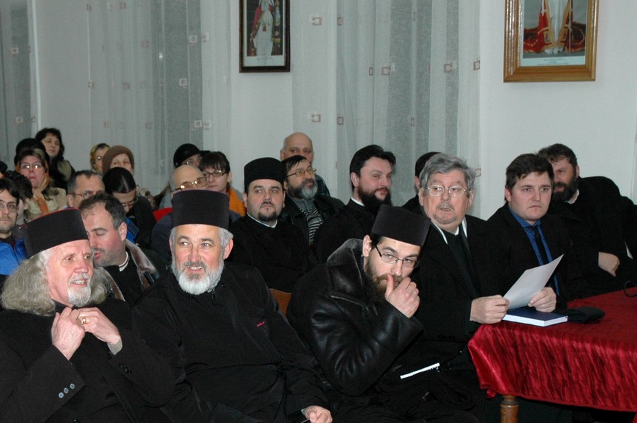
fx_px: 1235
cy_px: 359
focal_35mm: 70
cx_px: 124
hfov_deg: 28.3
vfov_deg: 19.2
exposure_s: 1/60
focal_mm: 27
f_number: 4.5
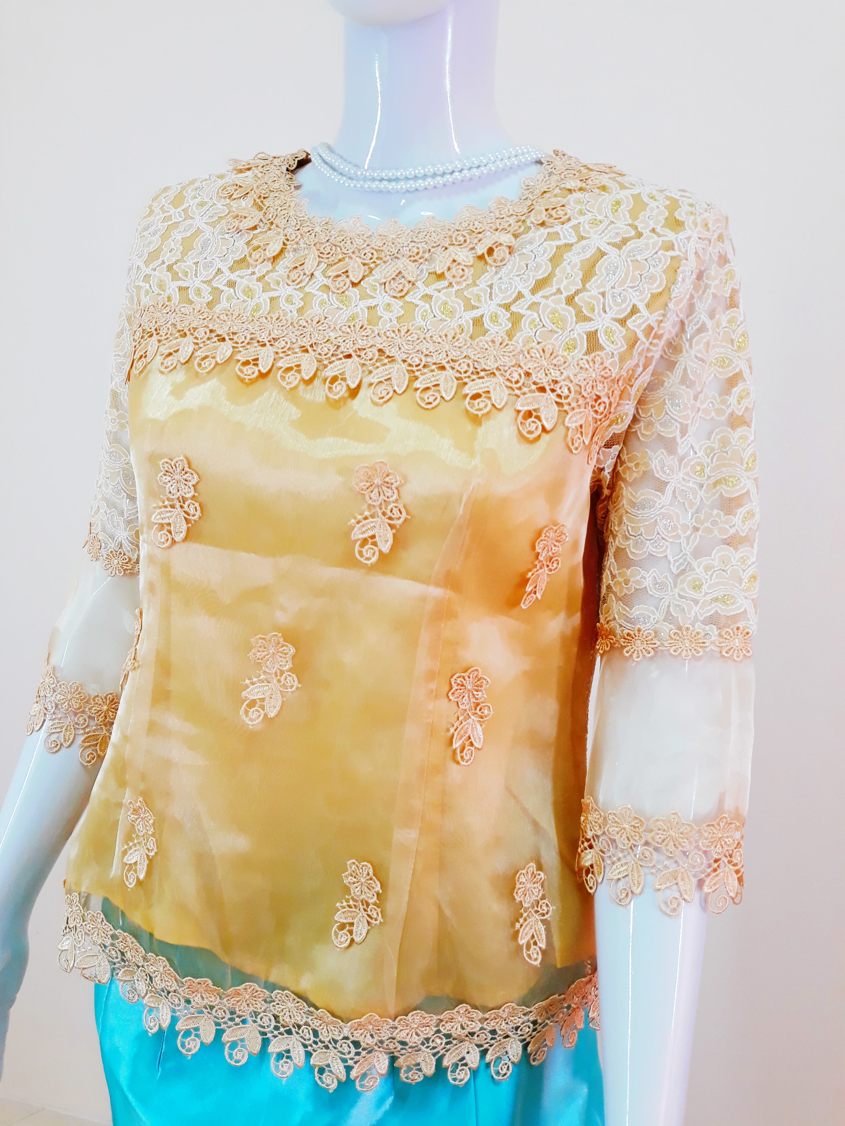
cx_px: 422
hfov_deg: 51.4
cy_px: 563
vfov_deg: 65.3
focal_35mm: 27
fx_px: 879
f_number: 1.7
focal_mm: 3.71
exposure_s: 1/50
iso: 100
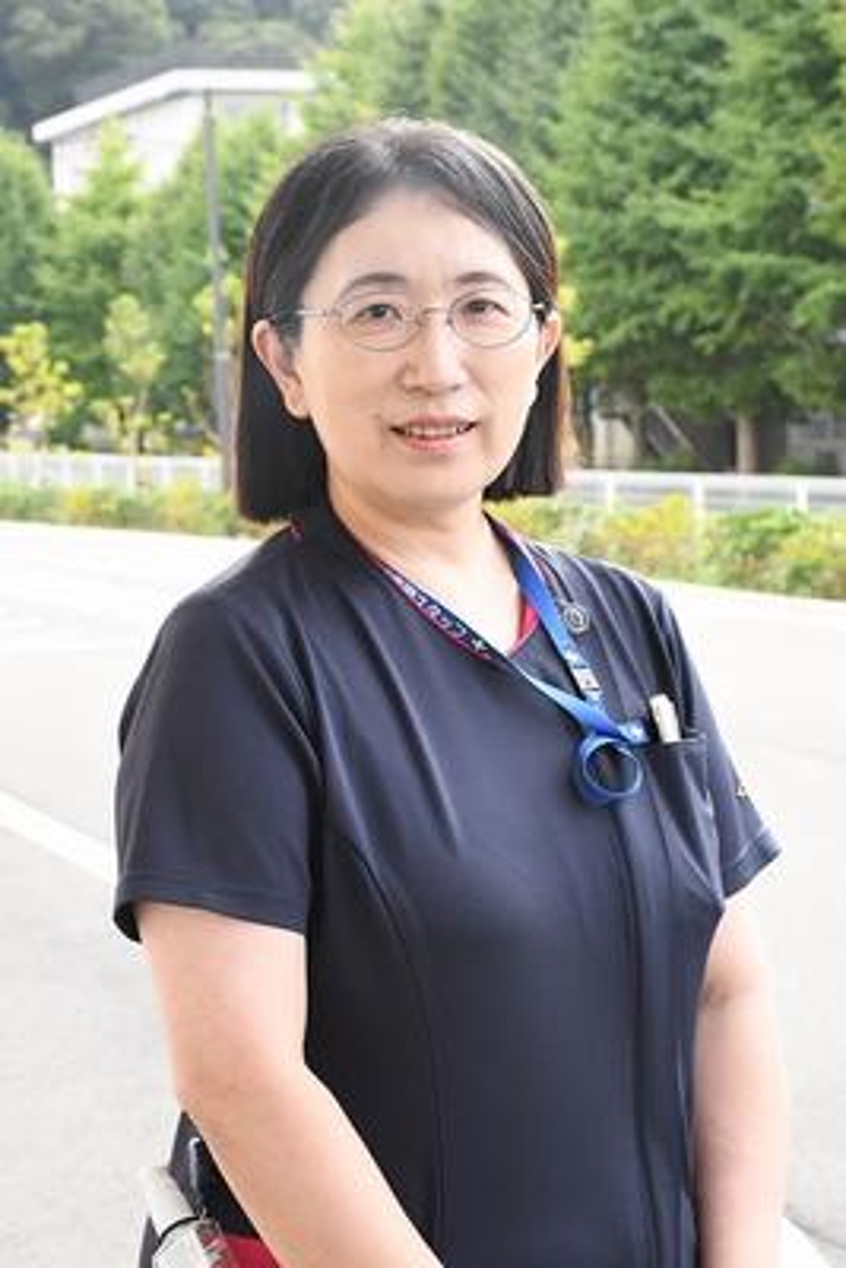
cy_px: 634
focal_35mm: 72
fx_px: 2536
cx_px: 423
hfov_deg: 18.9
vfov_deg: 28.1
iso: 2000
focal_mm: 48
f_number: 10
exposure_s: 1/400
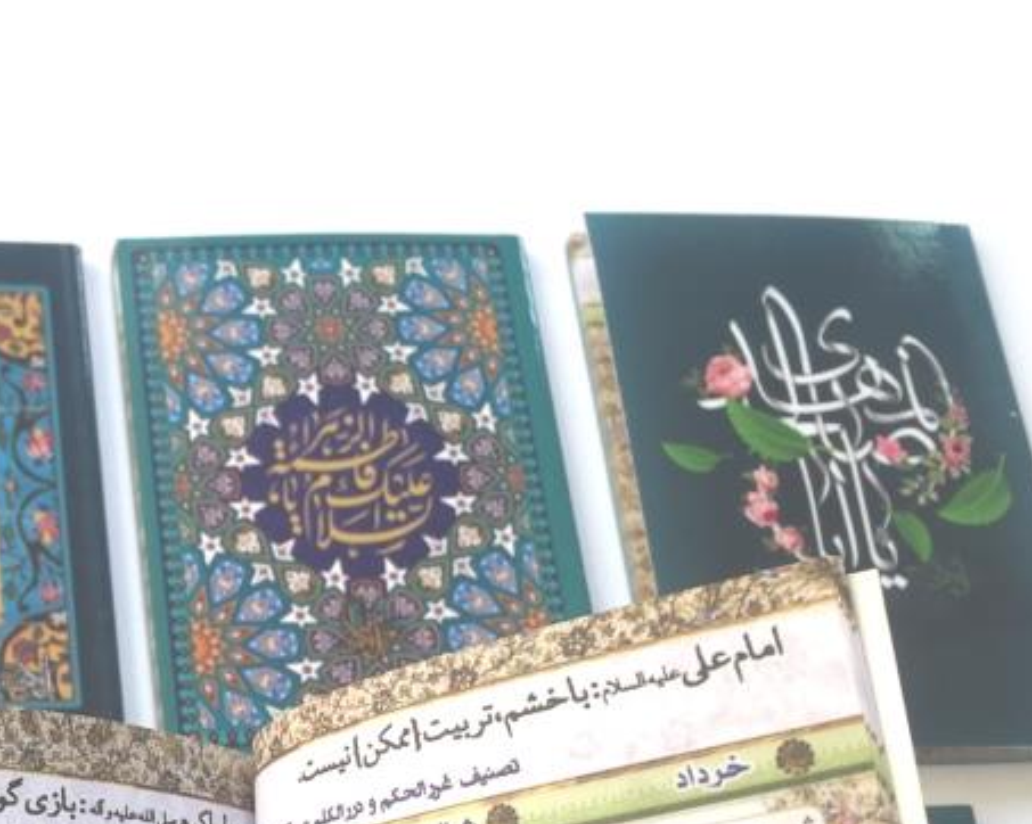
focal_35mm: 64
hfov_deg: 28.0
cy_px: 819
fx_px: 1954
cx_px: 23
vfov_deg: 22.9
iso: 32
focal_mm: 4.15
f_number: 2.2
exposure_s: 1/104
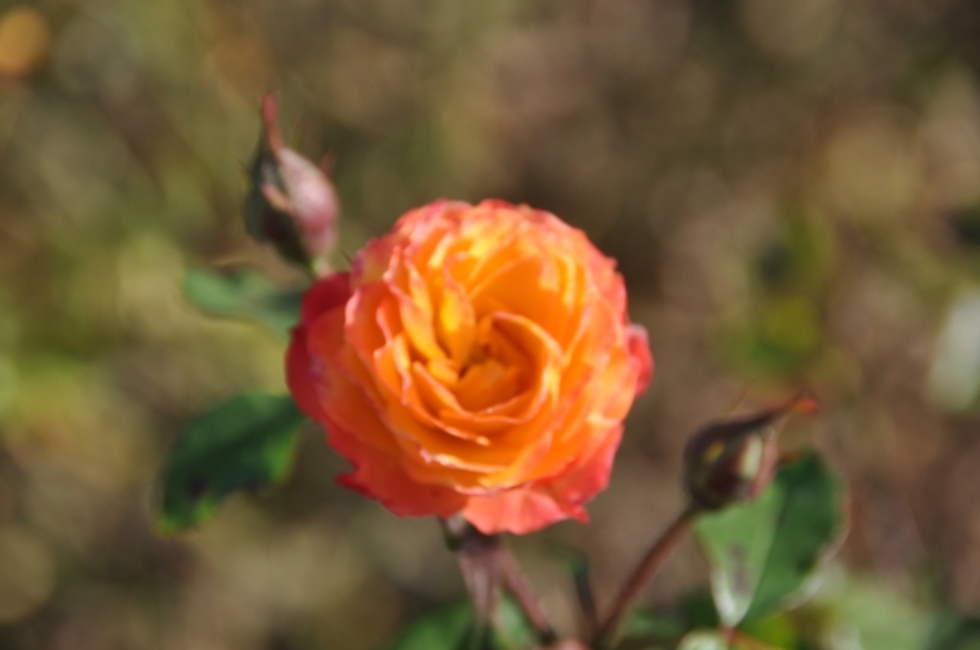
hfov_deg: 6.9
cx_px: 490
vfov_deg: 4.6
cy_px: 325
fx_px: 8153
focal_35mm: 300
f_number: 8
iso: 200
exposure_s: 1/400
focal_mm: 200
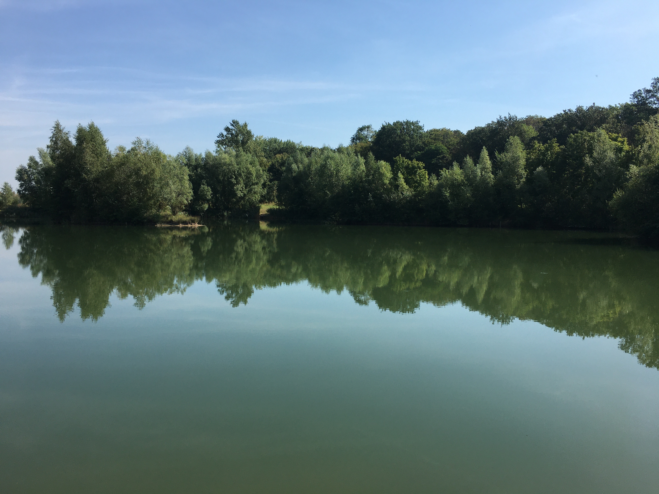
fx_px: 552
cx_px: 330
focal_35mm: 29
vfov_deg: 48.2
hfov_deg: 61.7
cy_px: 247
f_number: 2.2
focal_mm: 4.15
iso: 25
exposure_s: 1/1570
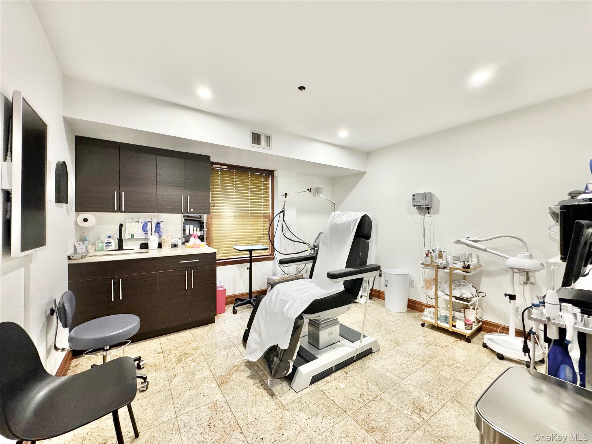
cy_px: 222
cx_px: 296
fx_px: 239
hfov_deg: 102.1
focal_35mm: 14
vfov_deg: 85.7
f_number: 2.2
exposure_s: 1/60
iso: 320
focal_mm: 2.22
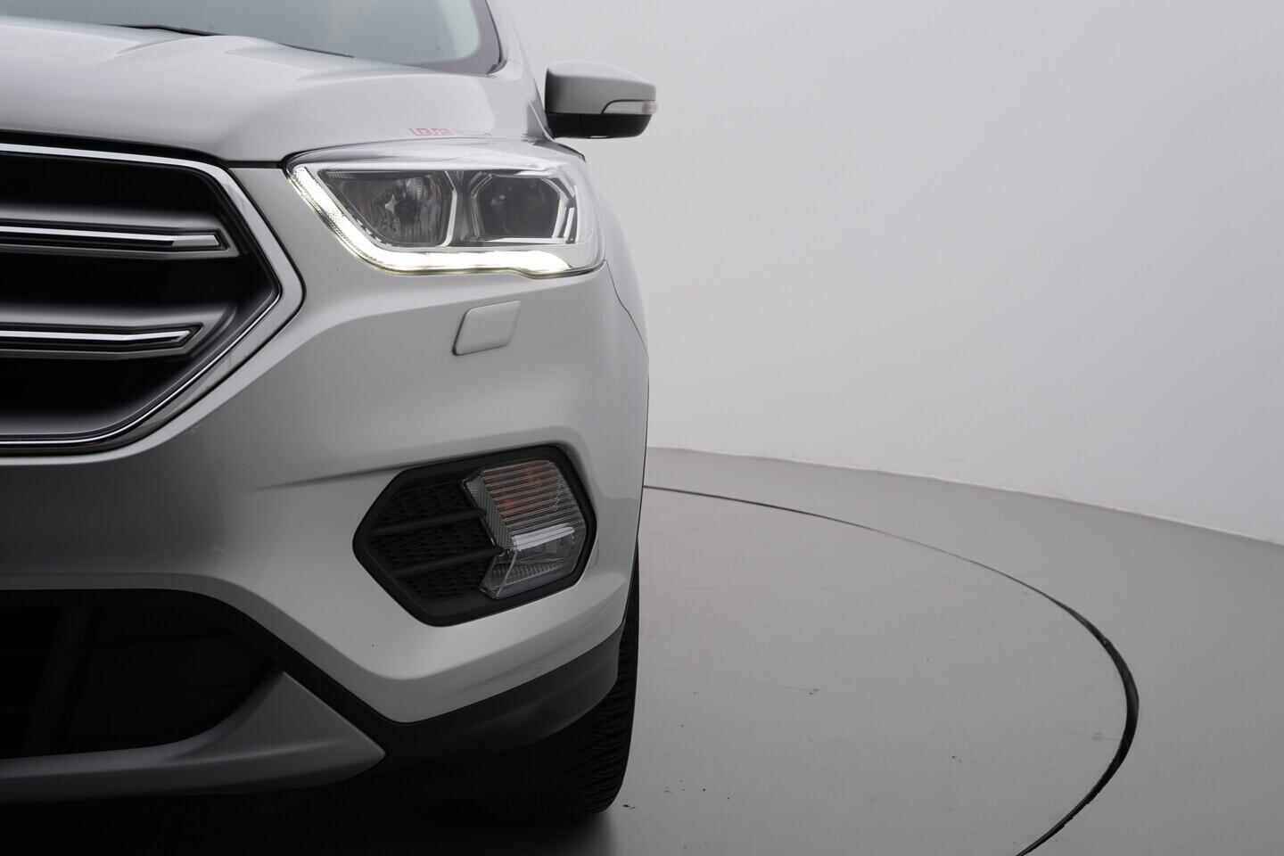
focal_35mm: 36
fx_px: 1284
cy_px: 428
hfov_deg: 53.1
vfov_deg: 36.9
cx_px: 642
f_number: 5
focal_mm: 24
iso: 125
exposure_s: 1/125
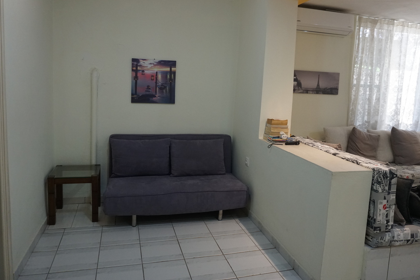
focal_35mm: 27
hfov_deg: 67.3
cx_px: 220
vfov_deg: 47.8
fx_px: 315
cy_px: 123
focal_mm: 16
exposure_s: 1/160
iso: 1250
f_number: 4
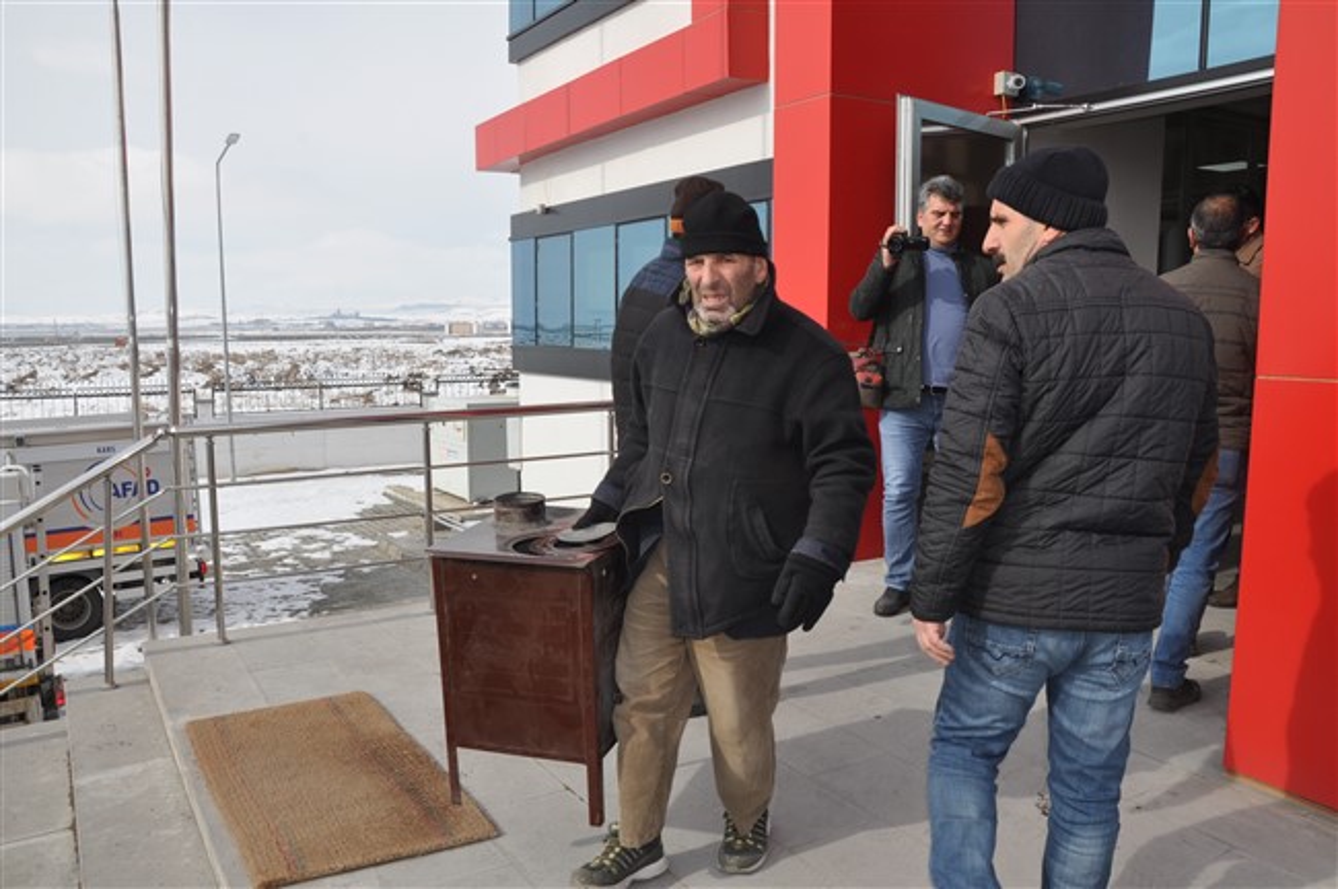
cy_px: 444
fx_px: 1002
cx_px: 669
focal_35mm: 27
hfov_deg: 67.4
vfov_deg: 47.8
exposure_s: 1/200
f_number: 14
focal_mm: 18
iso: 250
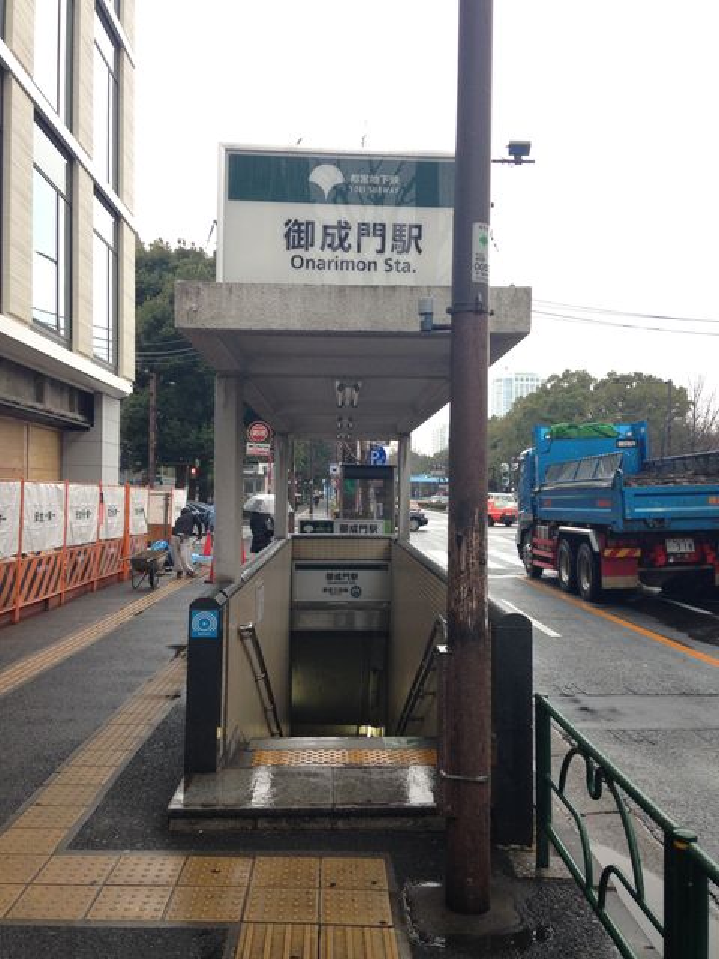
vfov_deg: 55.4
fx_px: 914
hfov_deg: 42.9
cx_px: 360
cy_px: 480
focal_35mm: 33
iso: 64
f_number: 2.4
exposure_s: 1/120
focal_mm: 4.12
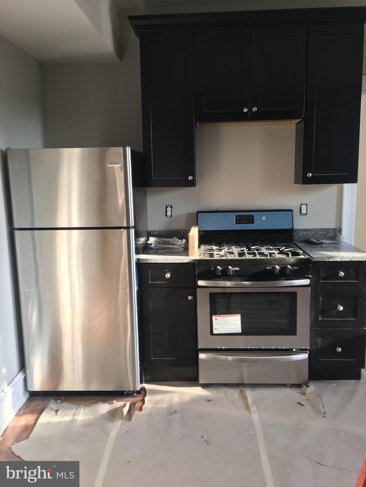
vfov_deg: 61.7
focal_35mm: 29
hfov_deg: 48.2
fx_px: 409
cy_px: 244
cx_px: 183
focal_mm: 4.15
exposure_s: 1/40
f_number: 2.2
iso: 32
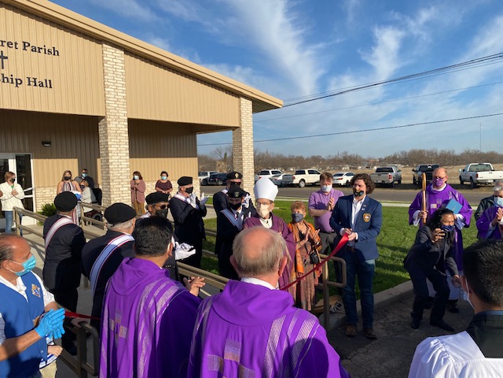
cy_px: 189
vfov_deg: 53.1
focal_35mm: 26
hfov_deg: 67.3
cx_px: 252
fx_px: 378
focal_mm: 4.25
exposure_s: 1/2967
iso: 32
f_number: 1.8
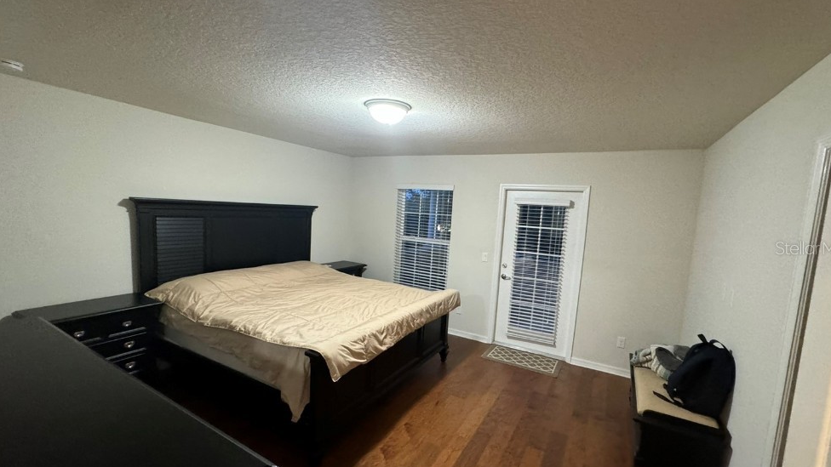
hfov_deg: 99.4
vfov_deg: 67.0
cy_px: 248
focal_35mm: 16
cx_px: 420
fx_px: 353
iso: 640
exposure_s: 1/60
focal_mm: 2.22
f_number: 2.2
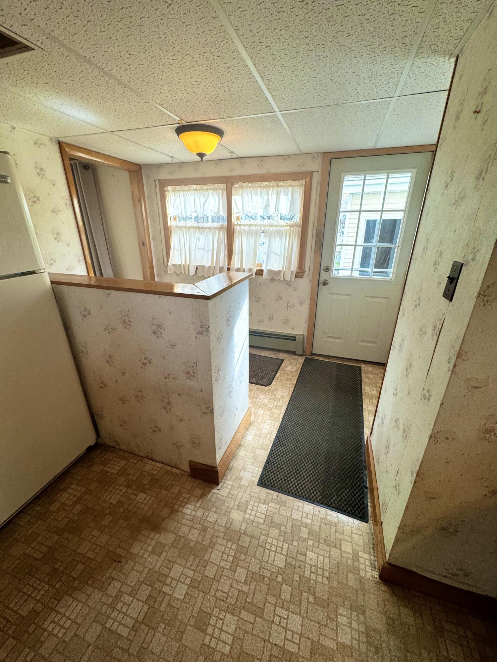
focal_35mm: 14
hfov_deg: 85.7
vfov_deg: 102.1
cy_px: 331
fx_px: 268
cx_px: 248
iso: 160
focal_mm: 2.22
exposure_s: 1/120
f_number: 2.2
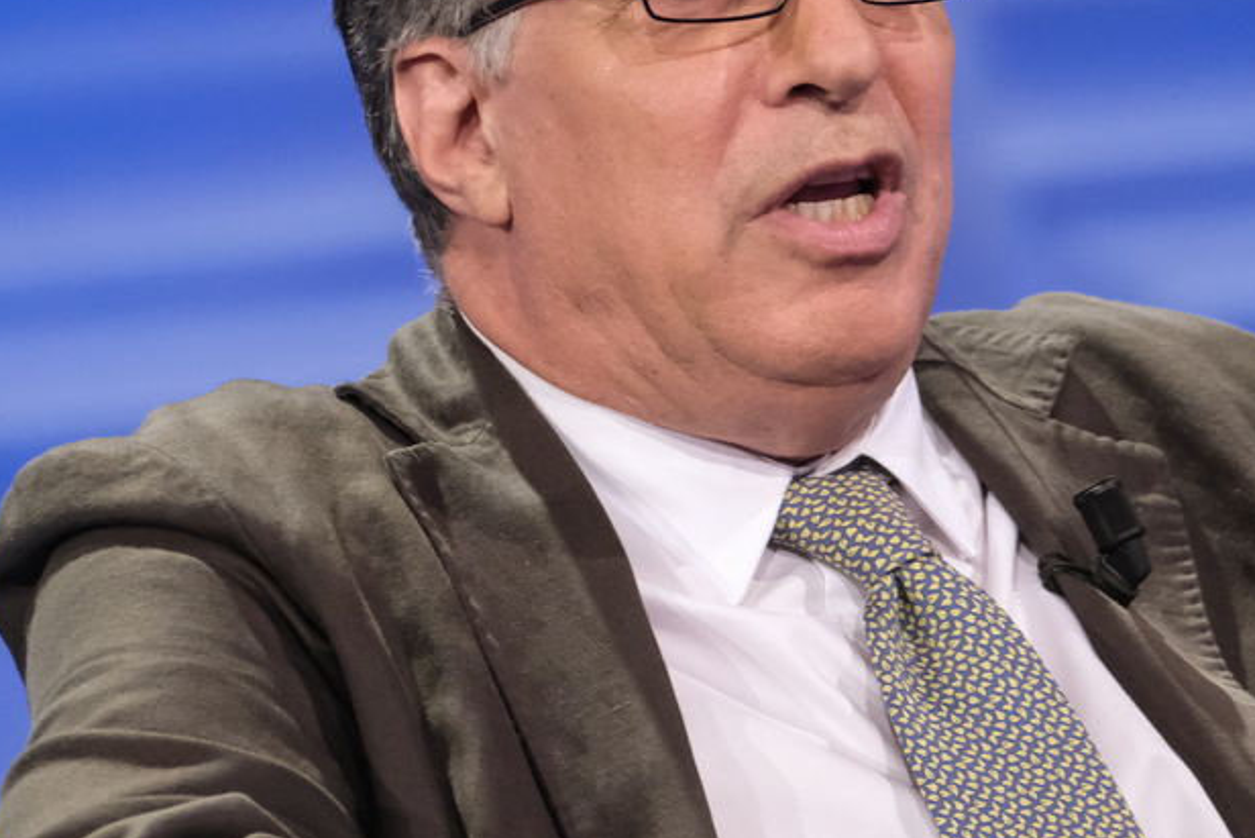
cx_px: 719
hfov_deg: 3.0
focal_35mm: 695
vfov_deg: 2.0
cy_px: 464
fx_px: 24233
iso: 3200
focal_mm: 203.7
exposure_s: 1/320
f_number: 5
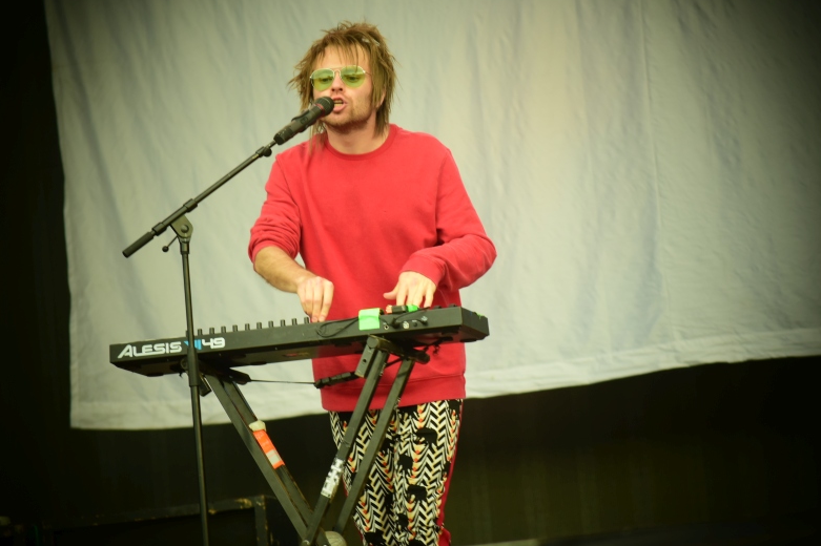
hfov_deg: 9.9
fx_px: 4730
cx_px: 419
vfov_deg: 6.6
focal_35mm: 208
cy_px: 268
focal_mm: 135
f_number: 6.3
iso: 400
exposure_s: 1/160
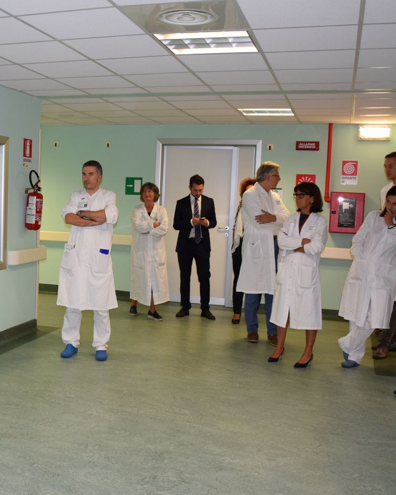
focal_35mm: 43
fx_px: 630
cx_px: 88
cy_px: 271
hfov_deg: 34.0
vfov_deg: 42.9
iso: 800
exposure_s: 1/80
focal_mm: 18
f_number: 4.5
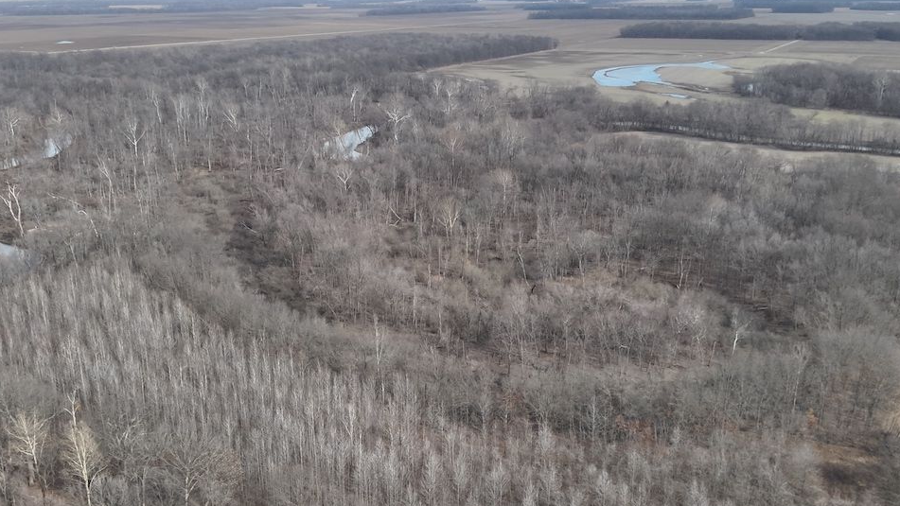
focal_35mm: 33
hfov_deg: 59.5
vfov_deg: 35.6
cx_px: 442
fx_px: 788
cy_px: 261
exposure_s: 1/1000
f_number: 2.8
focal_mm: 4.4
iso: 100
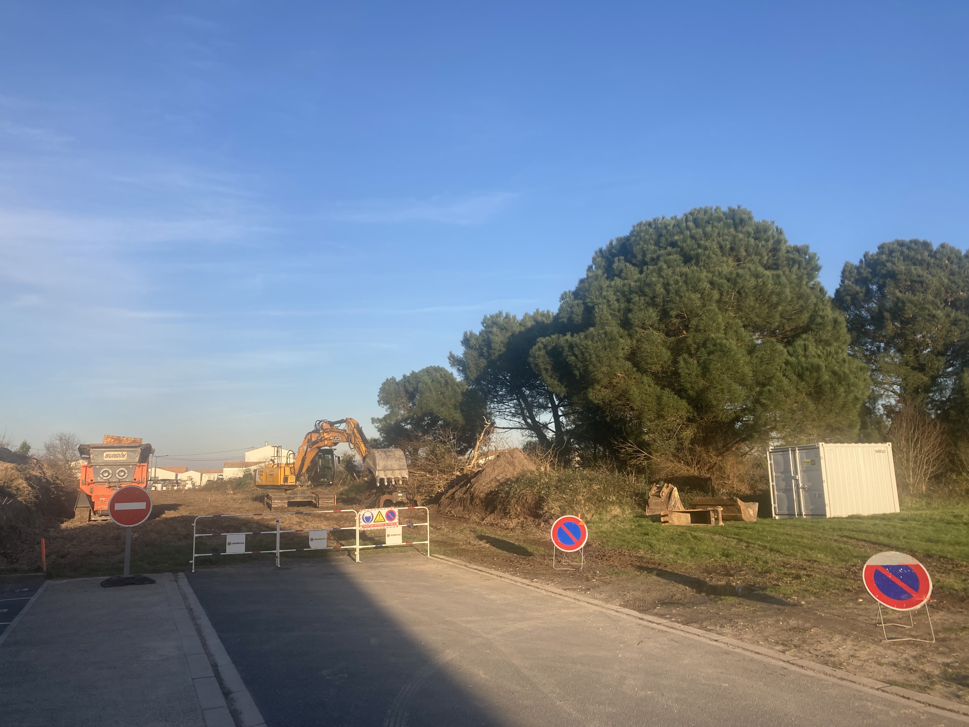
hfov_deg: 63.4
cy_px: 364
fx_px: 784
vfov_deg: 49.7
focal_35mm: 28
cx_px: 484
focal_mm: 3.99
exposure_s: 1/1200
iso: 20
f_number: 1.8
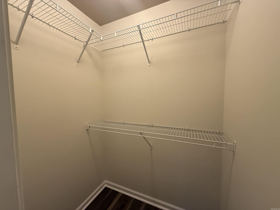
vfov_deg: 85.7
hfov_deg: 102.1
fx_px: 113
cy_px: 105
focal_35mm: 14
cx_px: 140
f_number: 2.2
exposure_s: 1/120
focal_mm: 2.22
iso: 250
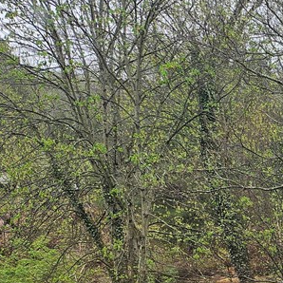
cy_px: 309
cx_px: 443
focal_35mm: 73
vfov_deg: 22.4
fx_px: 675
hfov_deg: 19.9
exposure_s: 1/211
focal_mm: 5
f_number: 1.8
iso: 50
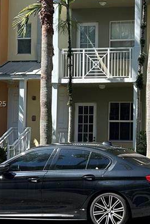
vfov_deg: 27.3
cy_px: 105
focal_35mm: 74
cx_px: 154
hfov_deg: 17.9
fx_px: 462
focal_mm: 6.86
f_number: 1.78
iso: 80
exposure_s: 1/1949
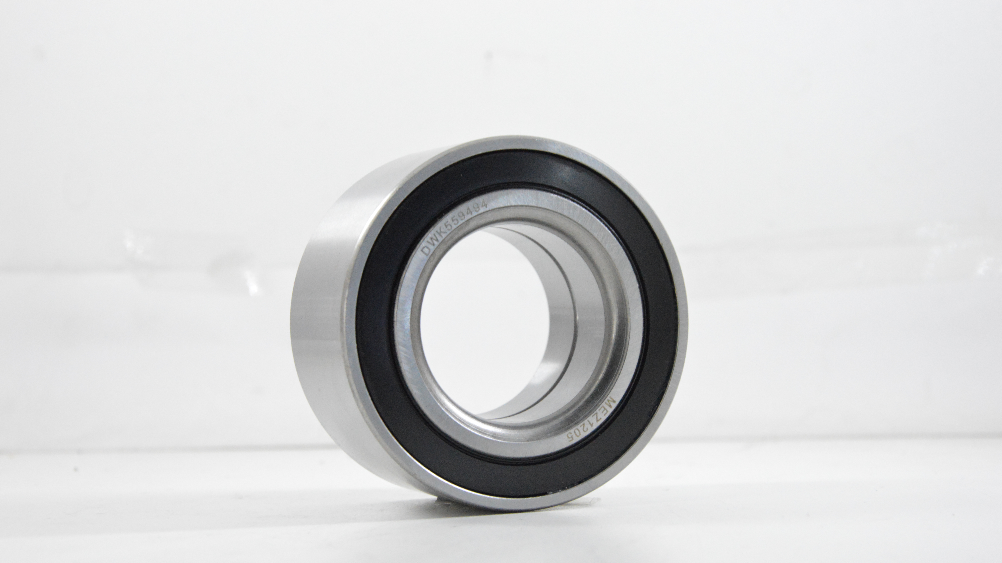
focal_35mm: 79
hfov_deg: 26.8
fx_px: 2099
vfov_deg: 15.3
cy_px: 327
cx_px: 503
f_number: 7.1
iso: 3200
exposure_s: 1/100
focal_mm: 50
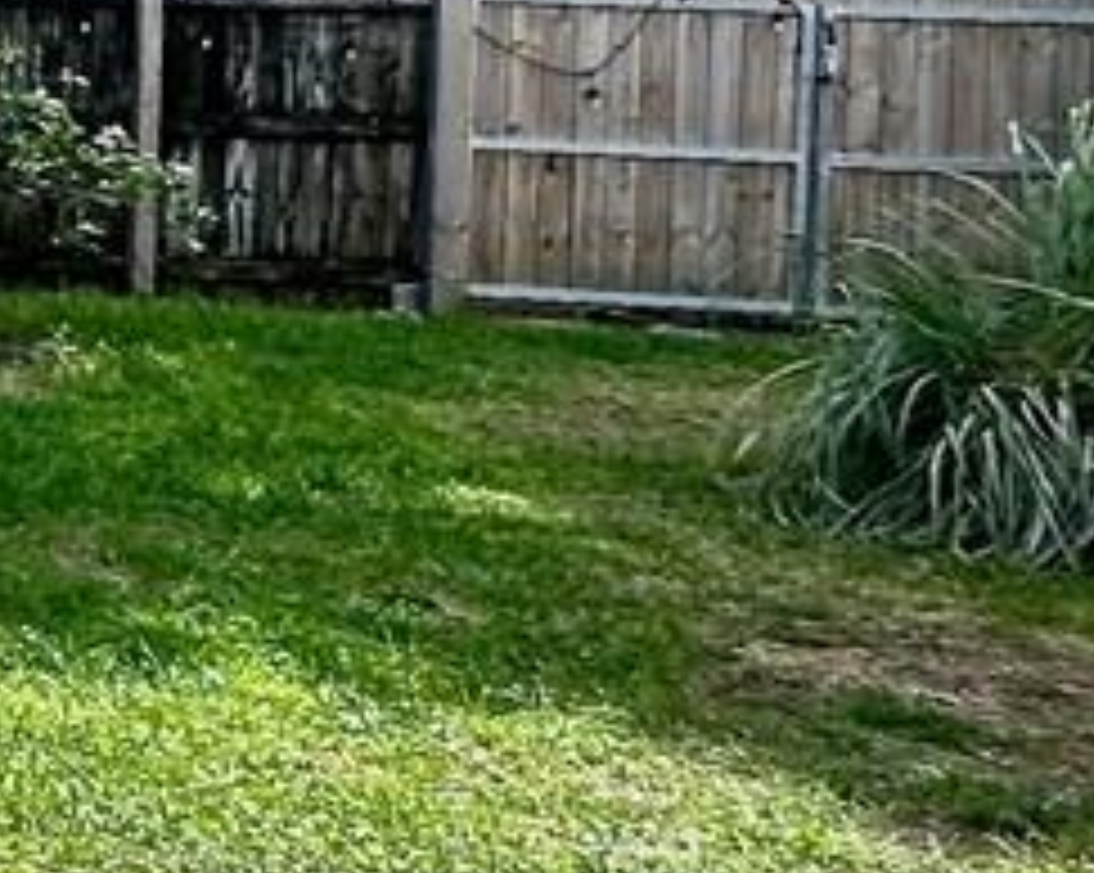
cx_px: -1891
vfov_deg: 16.5
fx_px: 2912
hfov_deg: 12.7
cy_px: -104
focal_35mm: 90
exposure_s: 1/575
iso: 40
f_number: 2.2
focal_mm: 2.22
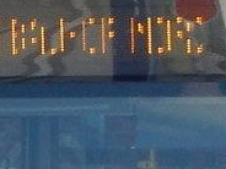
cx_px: 485
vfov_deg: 1.7
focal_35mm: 856
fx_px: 5589
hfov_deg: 2.3
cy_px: 211
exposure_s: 1/320
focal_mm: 23.4
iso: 125
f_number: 4.8
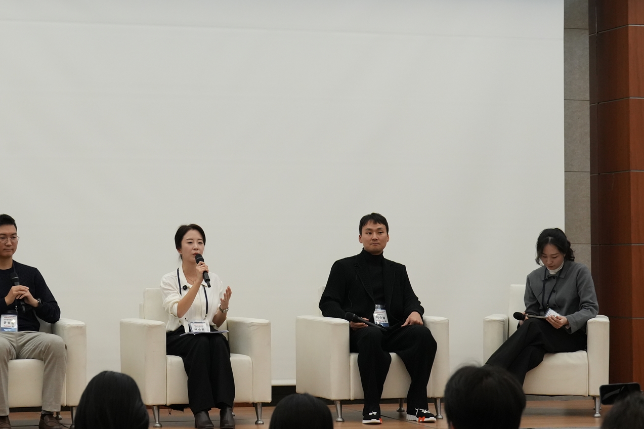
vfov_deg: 13.8
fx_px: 1770
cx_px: 234
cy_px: 159
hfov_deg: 20.6
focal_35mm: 99
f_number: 5.6
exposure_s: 1/640
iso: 5000
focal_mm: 70
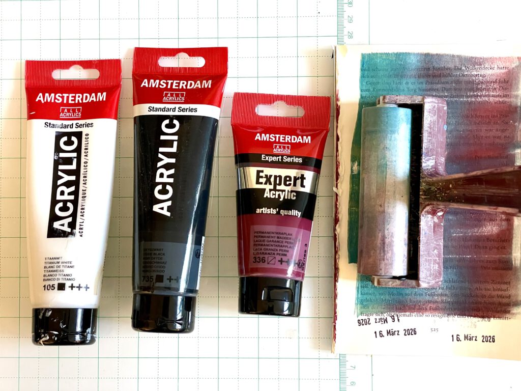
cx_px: 260
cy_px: 196
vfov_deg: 28.0
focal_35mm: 52
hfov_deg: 36.8
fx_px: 783
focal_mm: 6
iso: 640
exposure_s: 1/60
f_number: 2
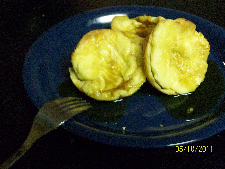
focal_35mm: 42
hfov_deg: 44.8
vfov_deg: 34.3
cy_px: 84
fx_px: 273
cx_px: 112
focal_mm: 7.1
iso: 263
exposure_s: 1/8
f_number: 3.2
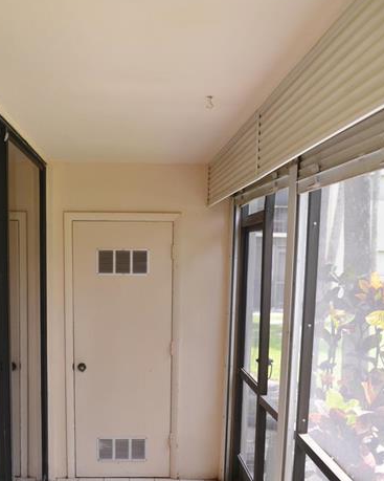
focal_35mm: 47
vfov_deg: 38.3
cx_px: 135
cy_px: 372
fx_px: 668
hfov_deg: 31.9
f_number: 5.6
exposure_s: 1/60
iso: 110
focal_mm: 20
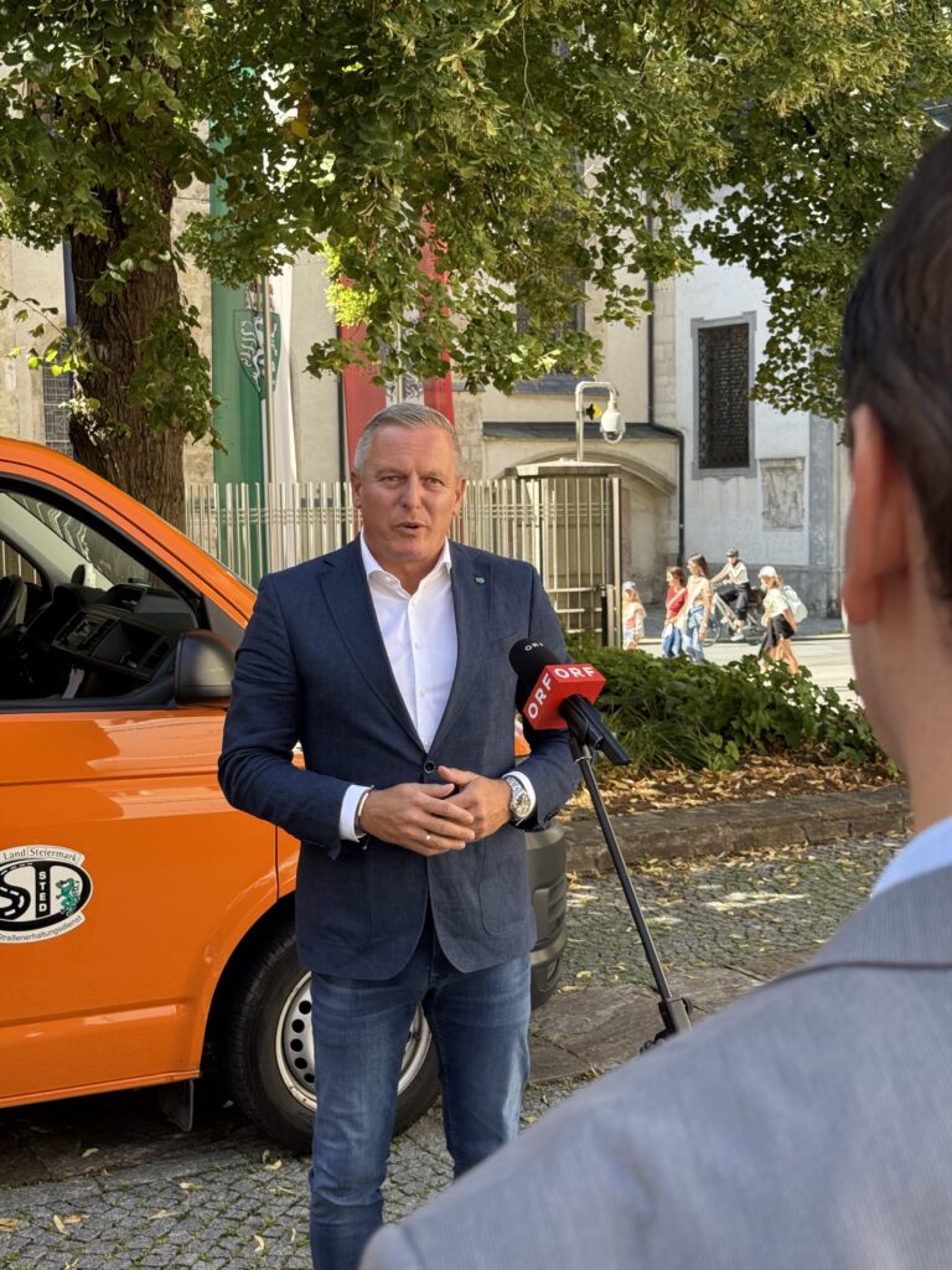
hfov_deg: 30.3
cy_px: 635
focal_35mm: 48
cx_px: 476
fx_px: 1760
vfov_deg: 39.7
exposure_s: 1/561
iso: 64
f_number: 1.78
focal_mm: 6.76
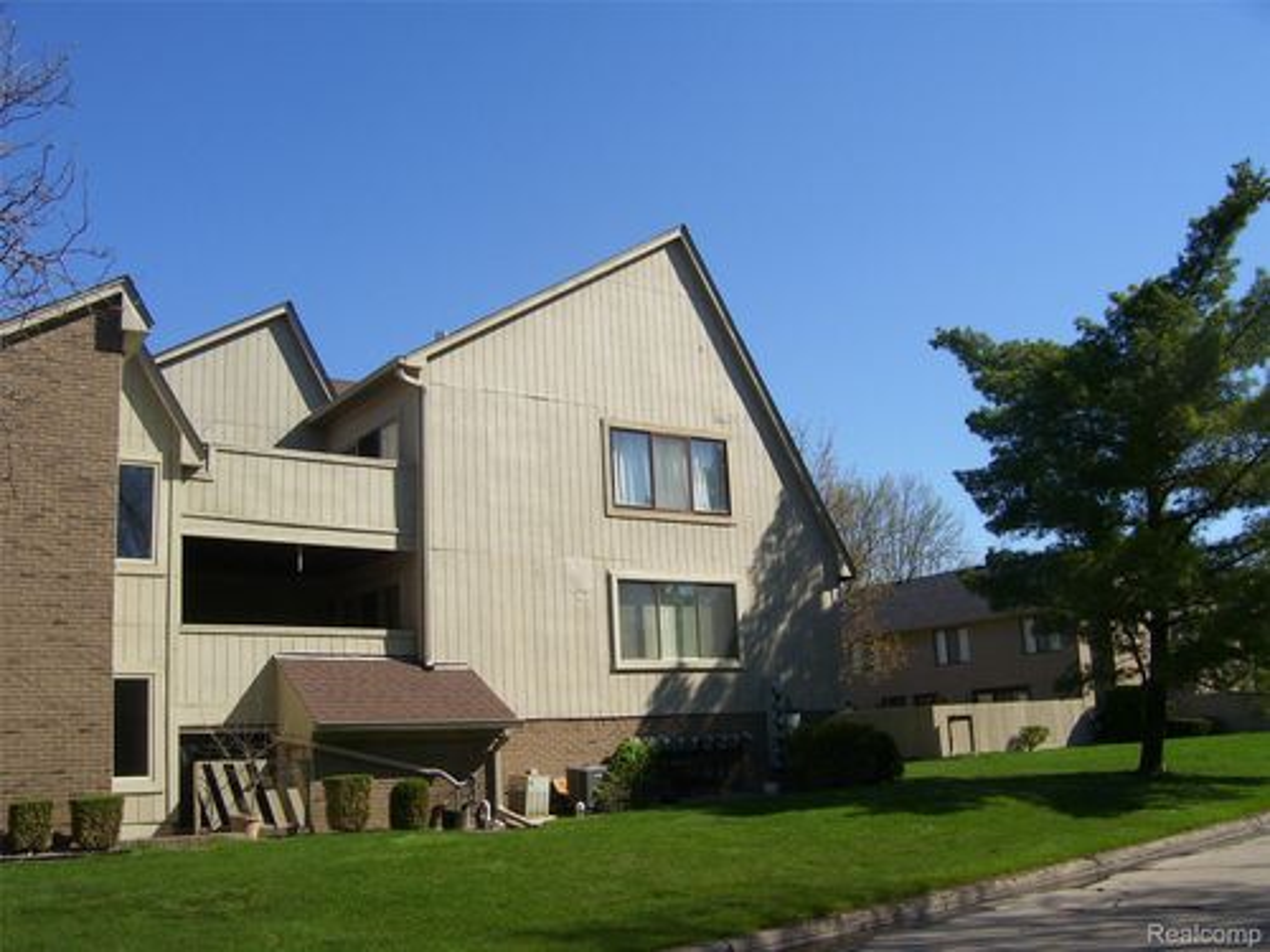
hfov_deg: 54.0
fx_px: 1247
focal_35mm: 34
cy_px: 476
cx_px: 635
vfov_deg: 41.8
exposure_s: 1/500
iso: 80
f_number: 4.8
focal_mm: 5.6
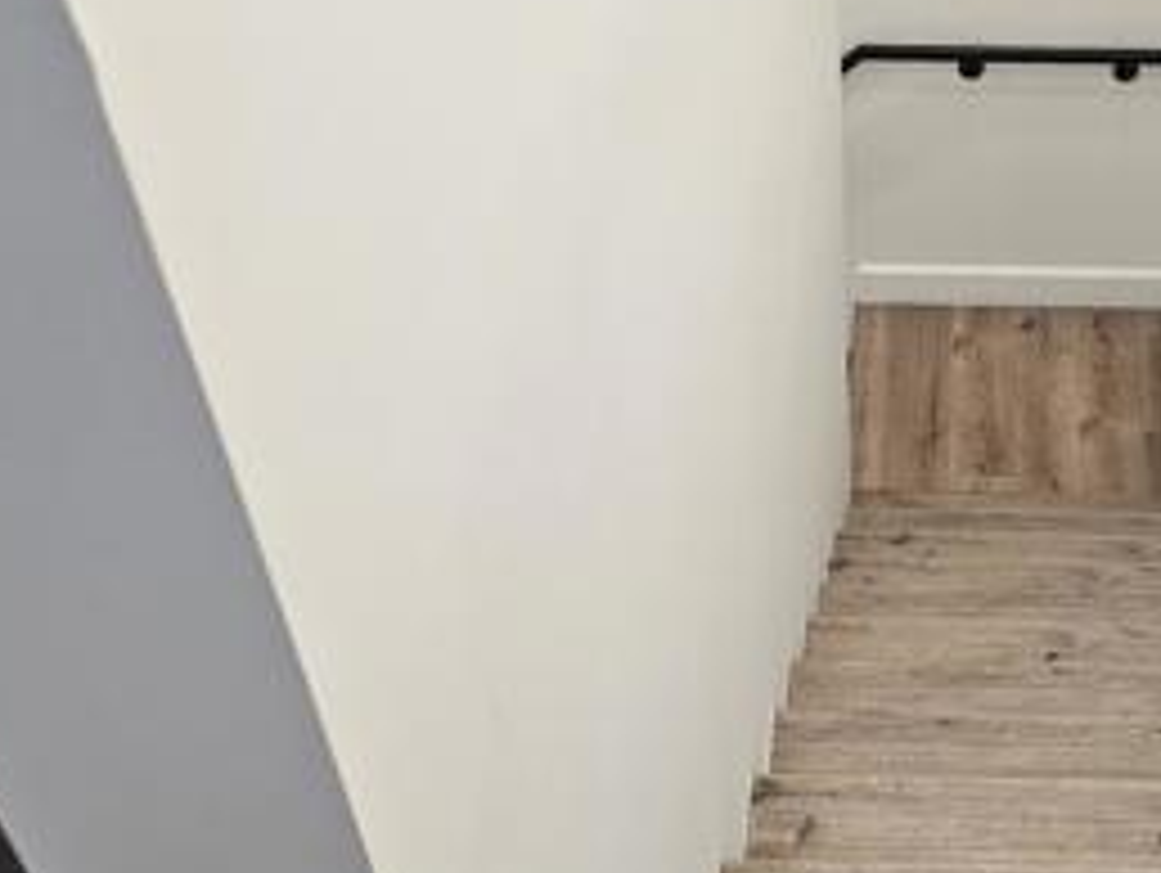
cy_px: 504
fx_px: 1914
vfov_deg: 25.7
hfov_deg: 32.7
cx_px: 950
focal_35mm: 57
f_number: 1.7
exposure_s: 1/120
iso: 320
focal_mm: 6.3
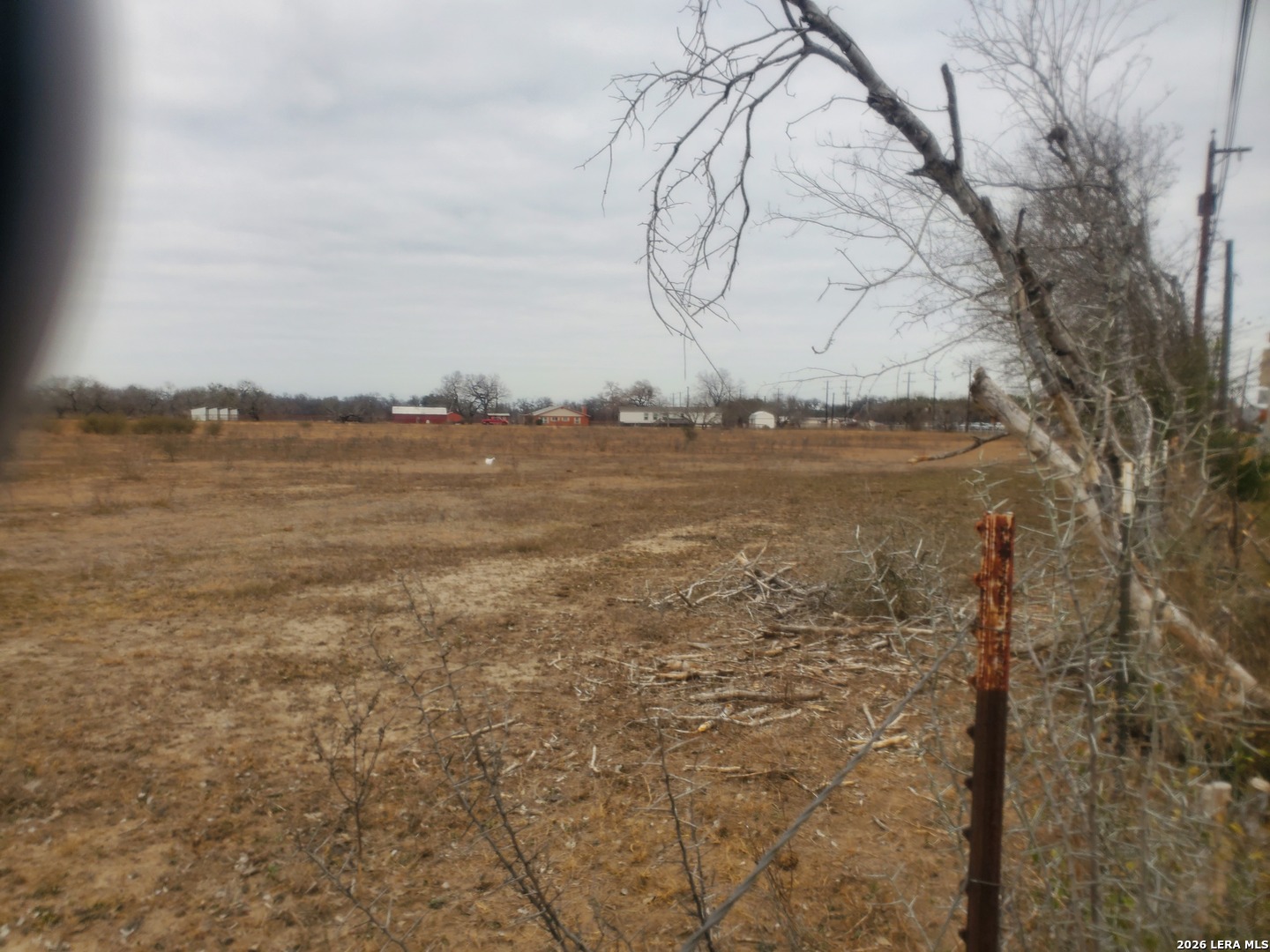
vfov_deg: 53.1
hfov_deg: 67.3
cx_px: 635
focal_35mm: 26
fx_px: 954
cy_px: 476
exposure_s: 1/1433
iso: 50
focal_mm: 4.3
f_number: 2.4
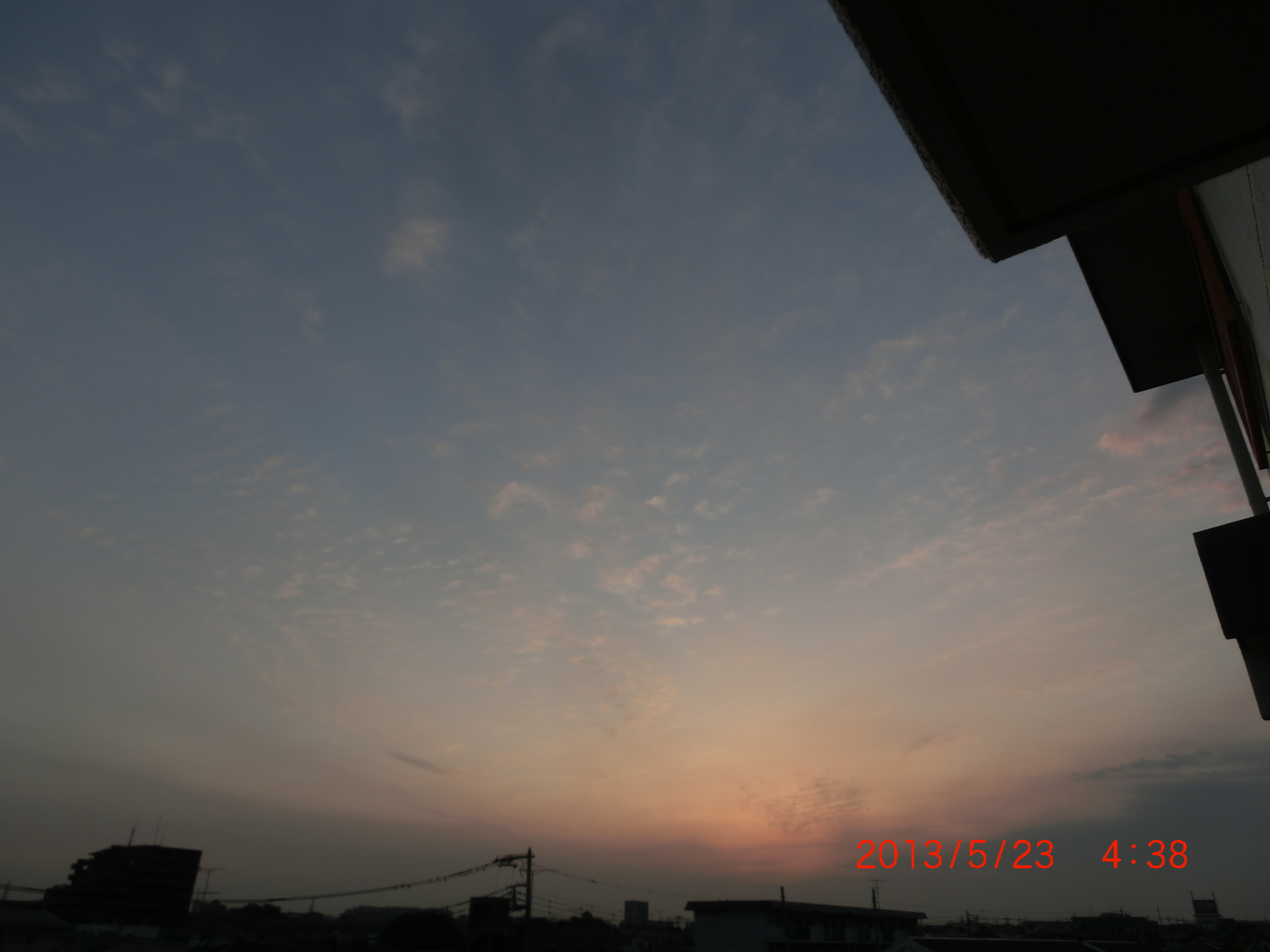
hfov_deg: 71.6
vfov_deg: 56.8
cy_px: 476
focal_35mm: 24
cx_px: 635
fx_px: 881
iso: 80
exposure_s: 1/400
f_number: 3
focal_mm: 4.24
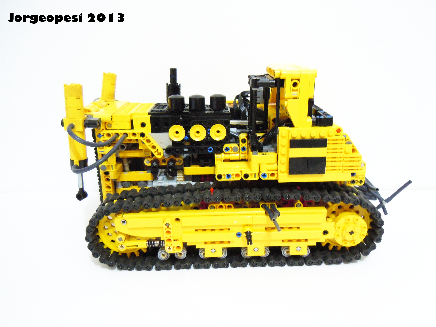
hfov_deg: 60.0
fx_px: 378
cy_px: 164
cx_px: 218
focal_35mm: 30
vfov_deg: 46.8
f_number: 3.5
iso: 400
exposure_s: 1/5
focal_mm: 5.4
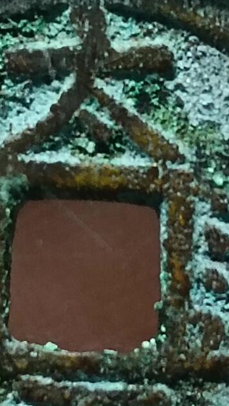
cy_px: 191
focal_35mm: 205
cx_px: 106
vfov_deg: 10.5
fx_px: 2211
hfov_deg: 5.9
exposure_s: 1/33.3
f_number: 1.8
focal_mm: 3.98
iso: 320
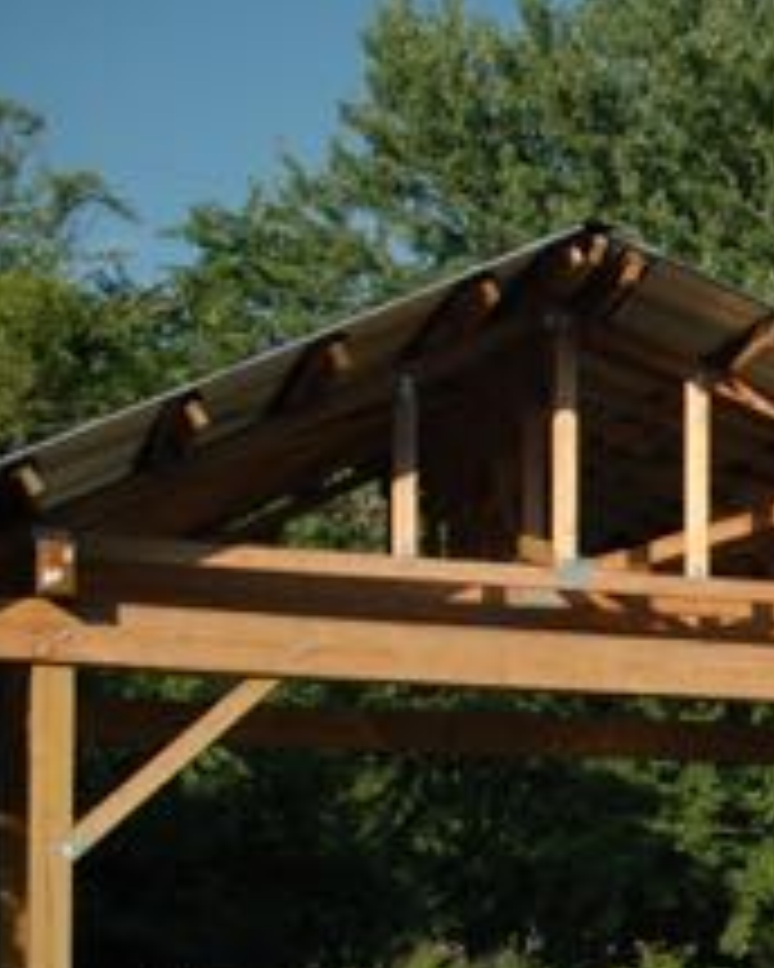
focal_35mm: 92
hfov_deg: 14.9
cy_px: 950
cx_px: 1328
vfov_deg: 20.2
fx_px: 2634
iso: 200
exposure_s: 1/1600
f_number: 4
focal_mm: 22
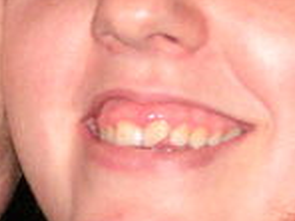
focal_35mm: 200
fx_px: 1704
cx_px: -8
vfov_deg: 7.4
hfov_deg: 9.8
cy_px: 46
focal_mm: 6.1
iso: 160
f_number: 2.8
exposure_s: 1/45
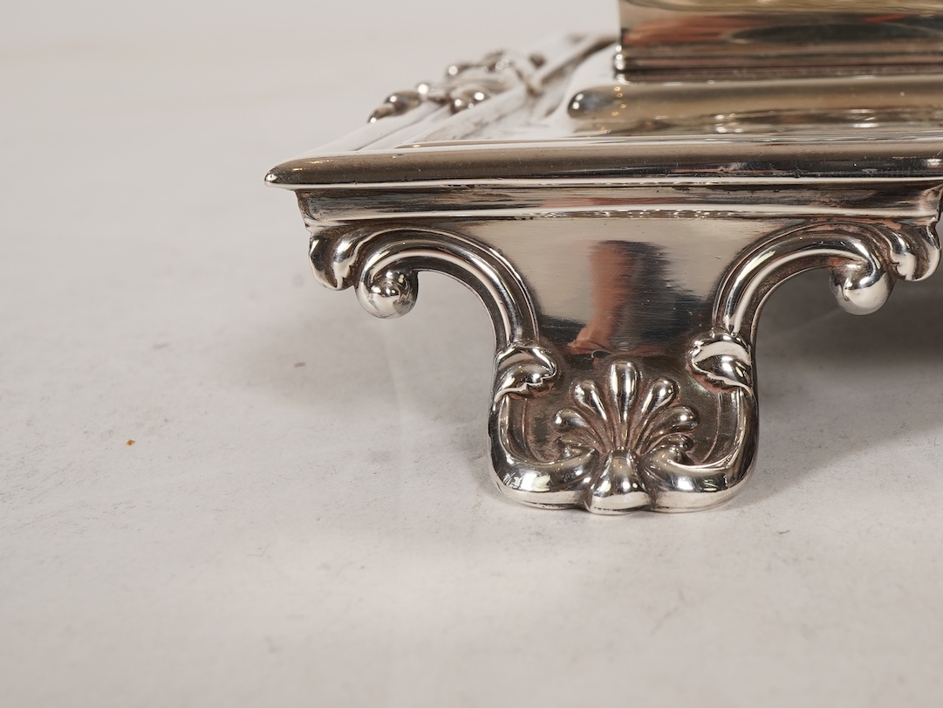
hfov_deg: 30.4
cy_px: 278
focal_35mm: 63
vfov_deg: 23.2
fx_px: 1716
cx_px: 665
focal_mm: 30
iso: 320
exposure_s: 1/125
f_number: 22
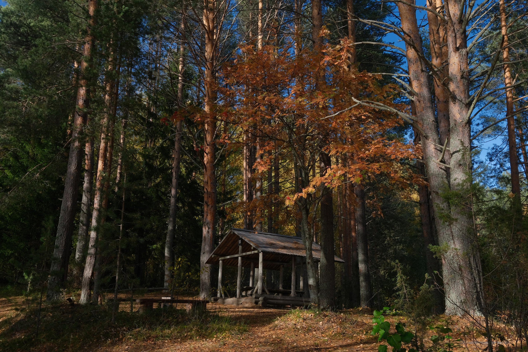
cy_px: 176
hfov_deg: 54.4
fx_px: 513
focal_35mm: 35
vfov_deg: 37.9
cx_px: 264
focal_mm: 23.4
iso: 160
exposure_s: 1/125
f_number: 8
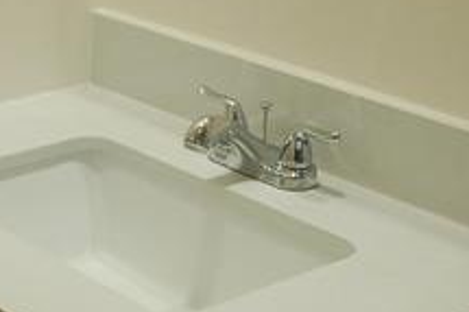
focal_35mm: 111
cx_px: -20
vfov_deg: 12.0
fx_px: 1451
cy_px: 367
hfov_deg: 17.8
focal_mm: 25
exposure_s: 1/50
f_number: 4
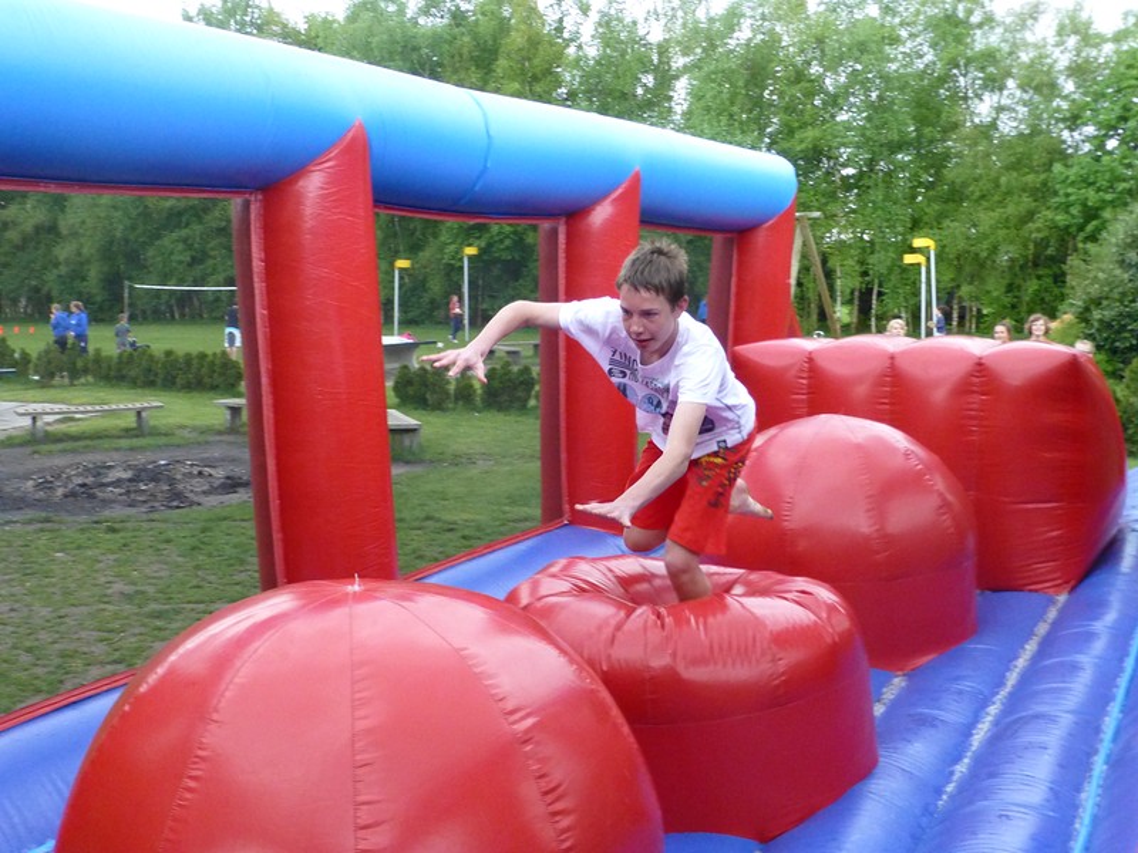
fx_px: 1282
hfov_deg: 47.9
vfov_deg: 36.8
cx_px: 569
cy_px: 426
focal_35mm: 39
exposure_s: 1/200
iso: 800
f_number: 3.9
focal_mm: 6.9
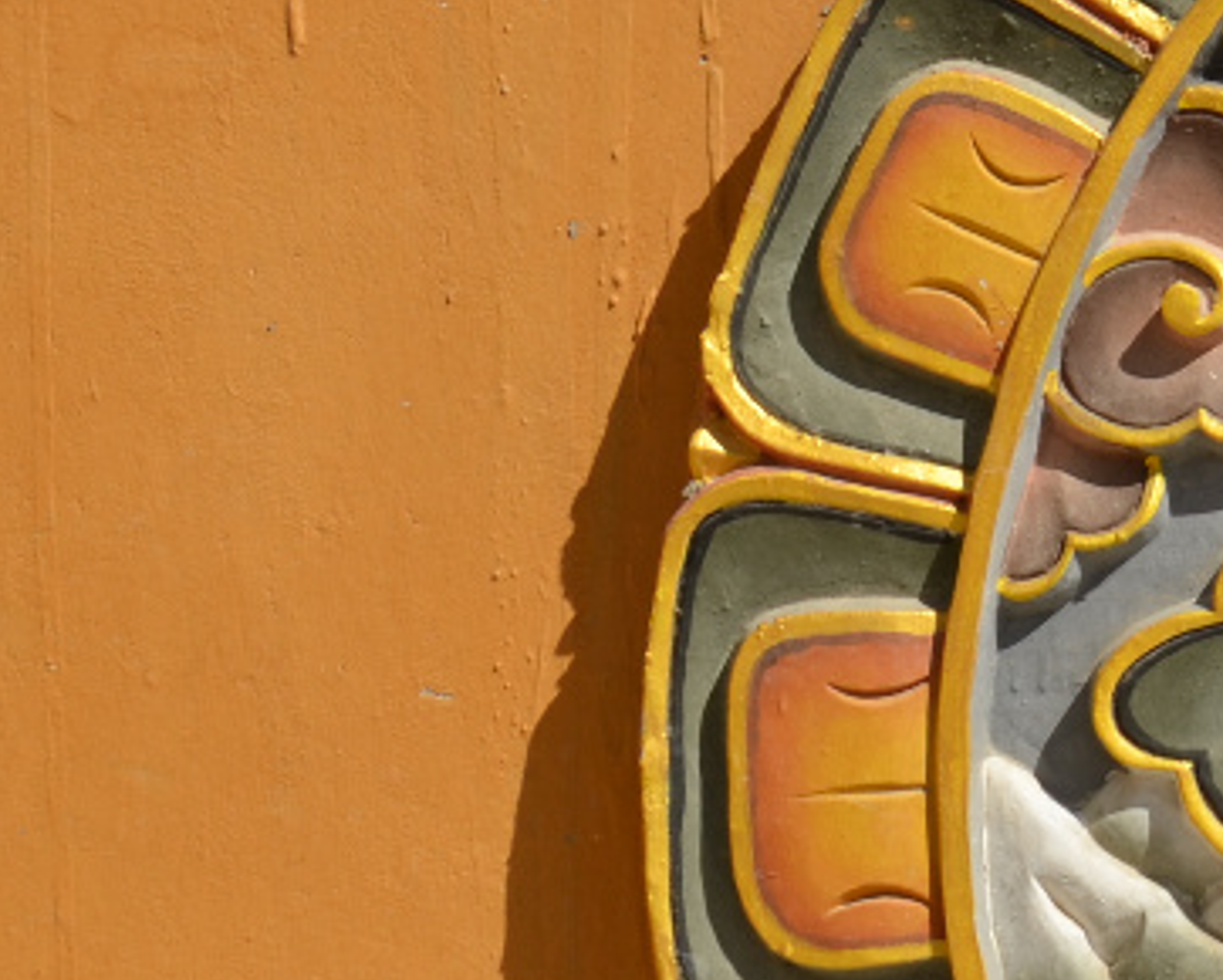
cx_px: 2284
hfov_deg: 11.4
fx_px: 5616
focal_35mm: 155
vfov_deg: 10.0
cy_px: 705
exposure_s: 1/320
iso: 100
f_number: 9
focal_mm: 25
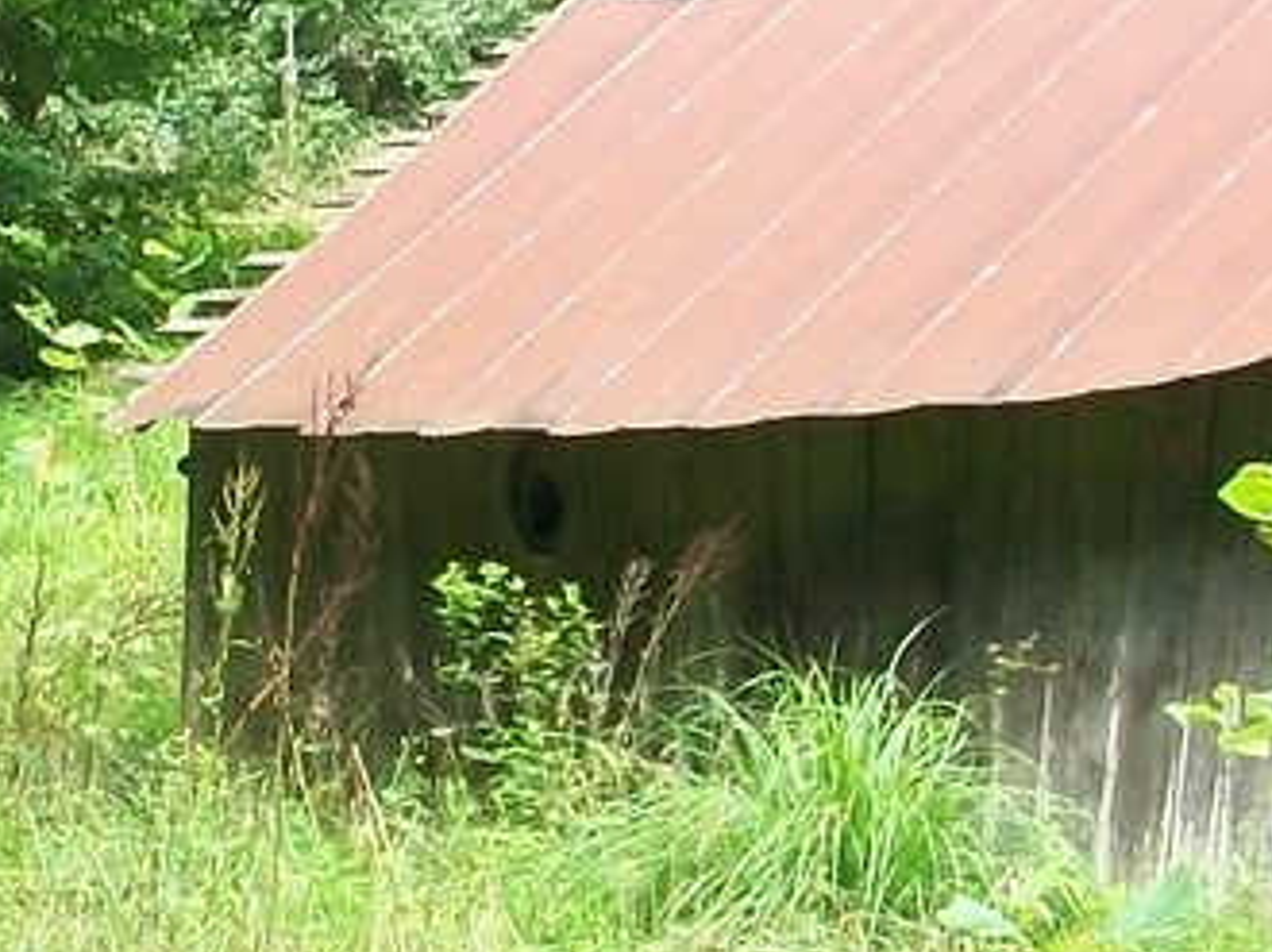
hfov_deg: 12.5
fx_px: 5728
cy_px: 233
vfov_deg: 9.5
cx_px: -60
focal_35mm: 156
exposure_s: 1/125
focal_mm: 5.7
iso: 80
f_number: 2.8
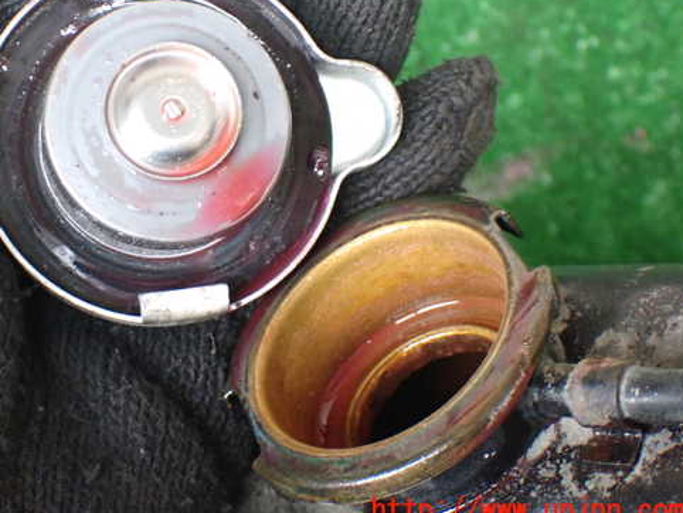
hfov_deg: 19.2
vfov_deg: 14.5
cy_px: 210
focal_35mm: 102
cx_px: 266
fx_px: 2014
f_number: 4.3
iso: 1000
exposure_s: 1/80
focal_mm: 14.62
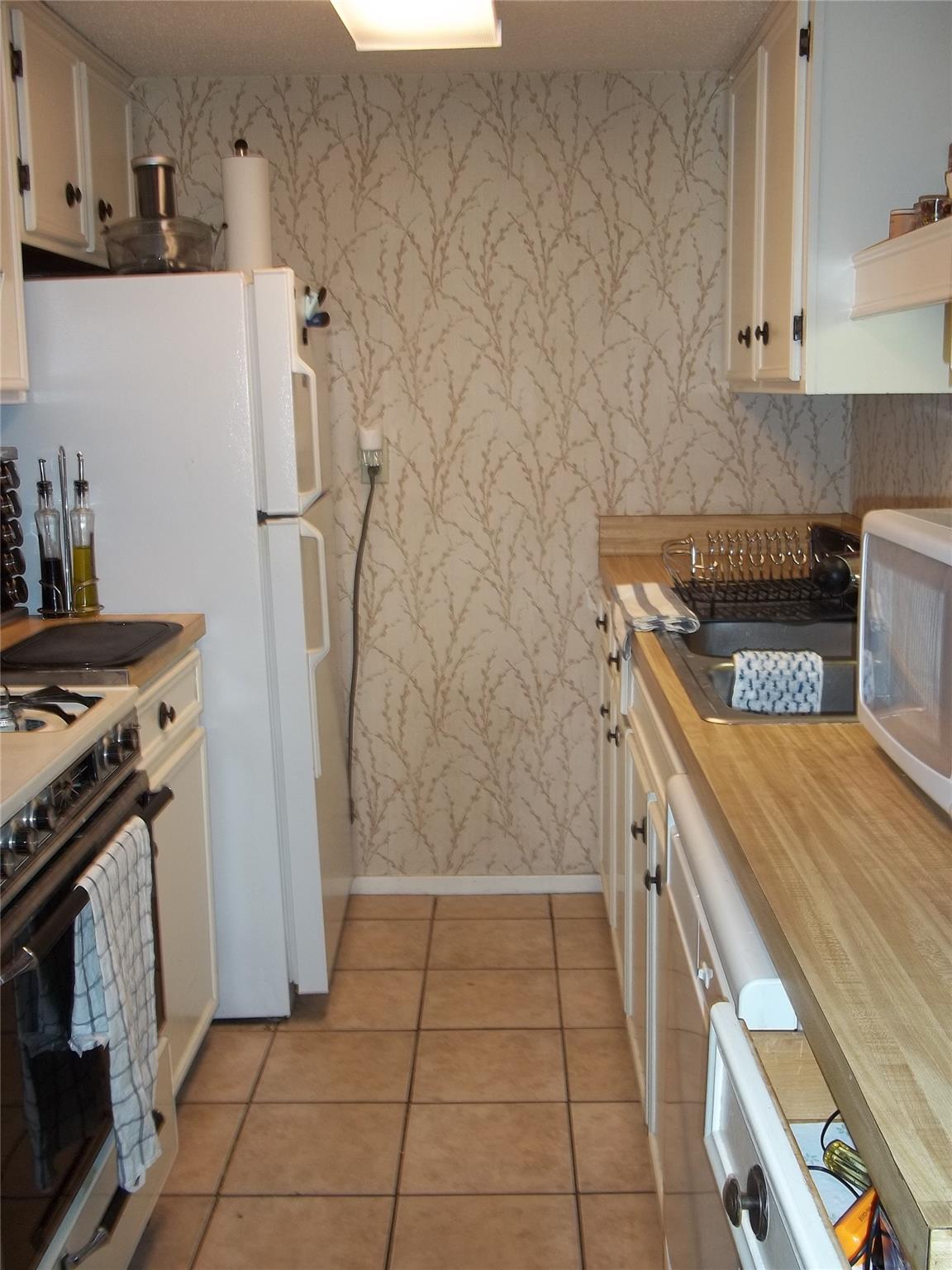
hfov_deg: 39.7
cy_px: 635
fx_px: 1320
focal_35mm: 36
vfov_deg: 51.4
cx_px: 476
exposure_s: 1/30
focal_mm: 6.5
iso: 64
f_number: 3.1
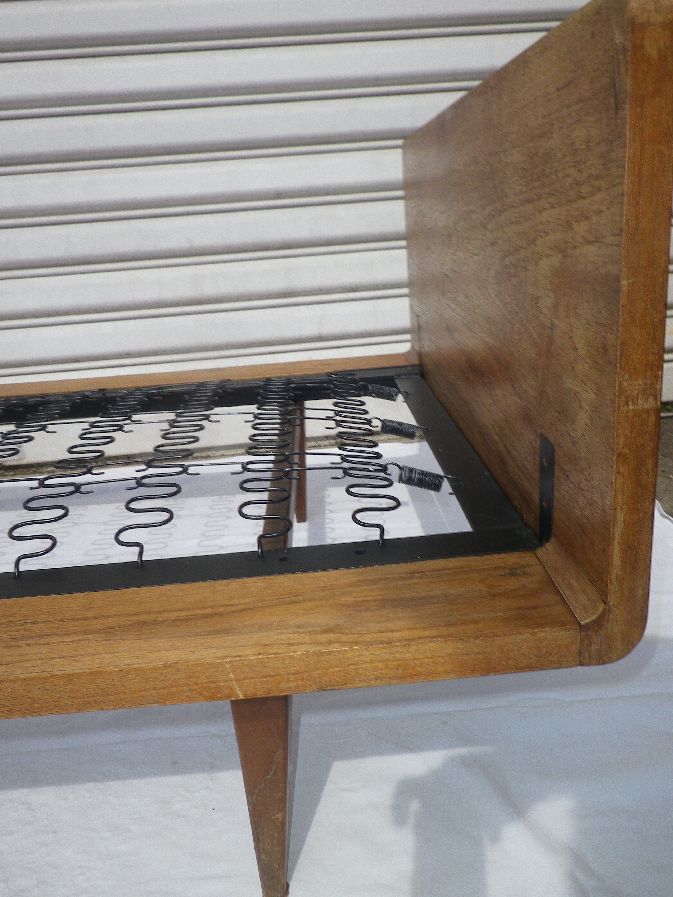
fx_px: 726
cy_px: 448
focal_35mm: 28
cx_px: 336
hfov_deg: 49.7
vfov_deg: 63.4
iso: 80
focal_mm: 5
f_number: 8.3
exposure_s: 1/250
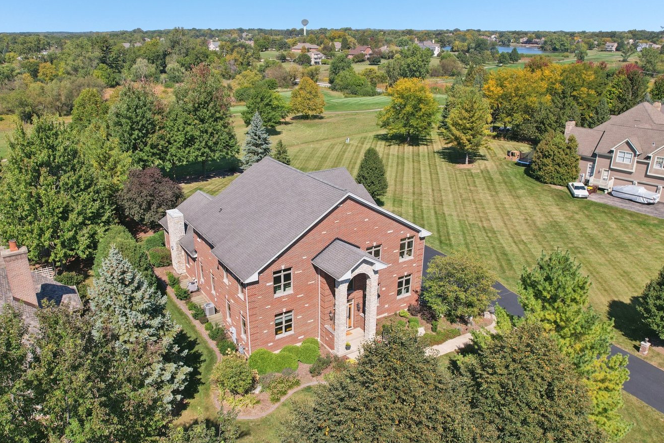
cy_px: 235
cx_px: 315
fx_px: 498
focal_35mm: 27
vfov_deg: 47.9
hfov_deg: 67.3
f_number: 2.8
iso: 100
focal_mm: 8.38
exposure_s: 1/320
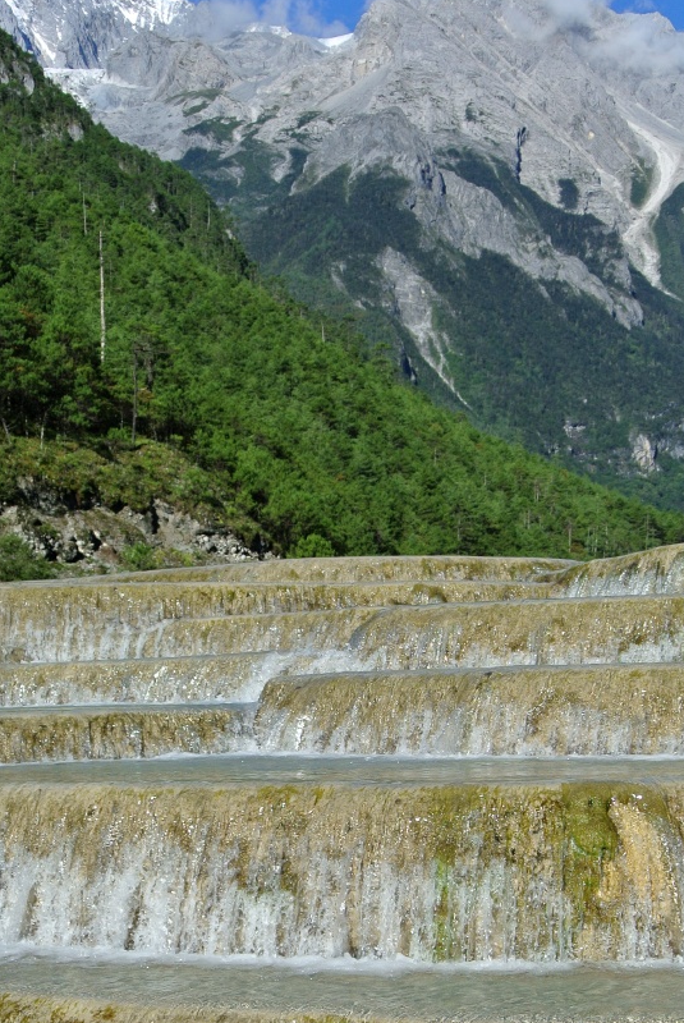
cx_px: 426
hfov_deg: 20.6
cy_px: 679
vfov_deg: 30.3
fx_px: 1877
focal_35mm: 66
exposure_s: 1/640
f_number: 4.5
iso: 100
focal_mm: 16.3
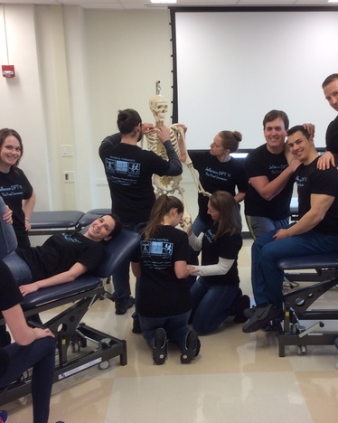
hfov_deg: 31.3
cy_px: 236
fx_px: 601
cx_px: 215
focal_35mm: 48
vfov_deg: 38.7
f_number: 2.4
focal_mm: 3.3
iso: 40
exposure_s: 1/24
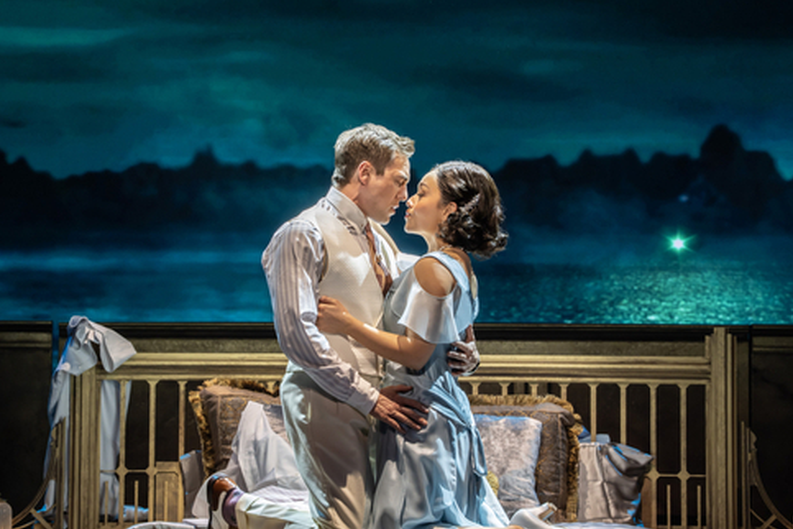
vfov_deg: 6.4
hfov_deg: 9.6
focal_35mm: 214
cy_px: 282
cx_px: 357
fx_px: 4714
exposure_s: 1/125
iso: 640
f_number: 8
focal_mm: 185
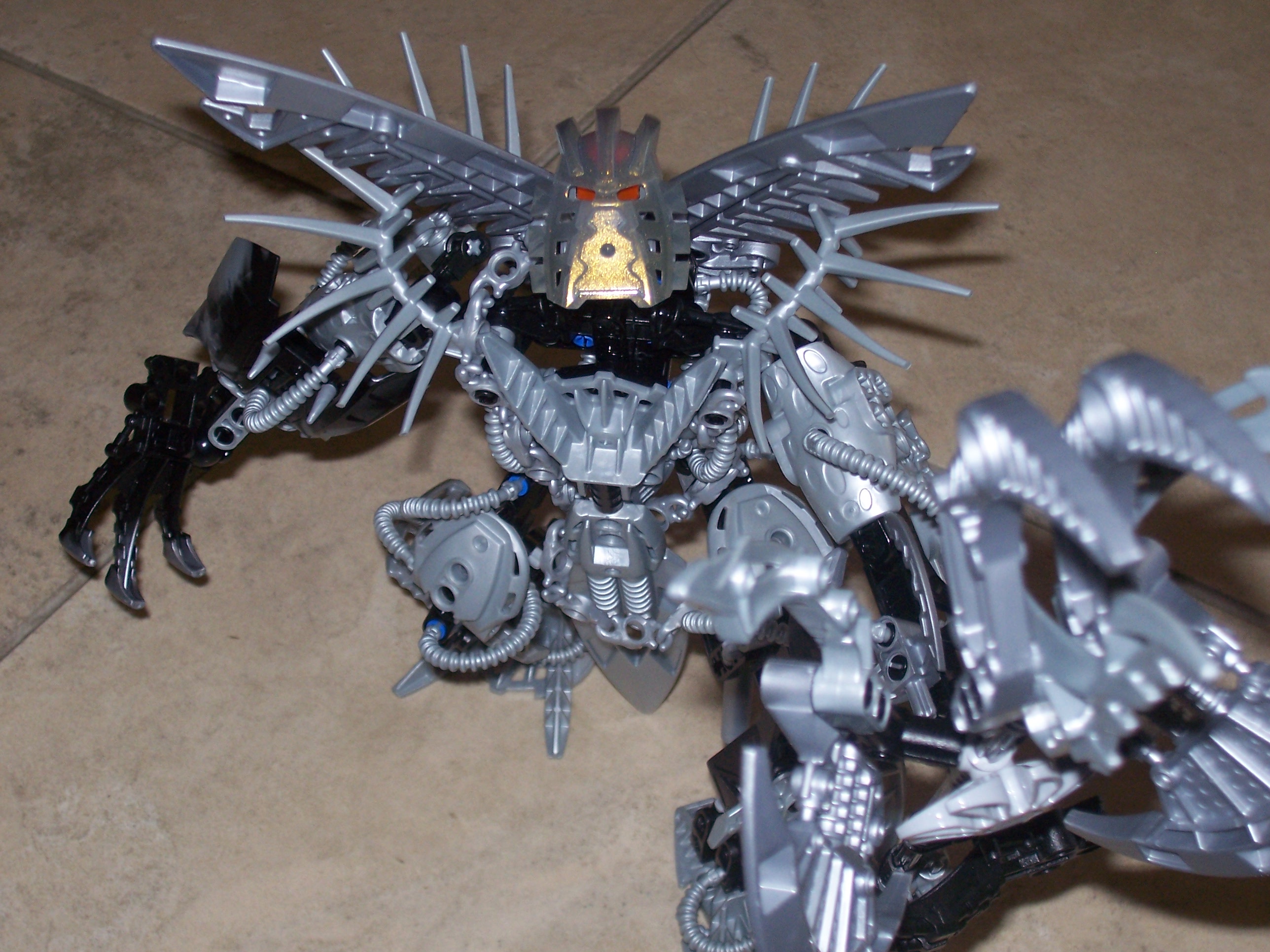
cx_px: 635
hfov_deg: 29.4
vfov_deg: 22.3
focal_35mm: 66
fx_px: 2421
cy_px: 476
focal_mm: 10.8
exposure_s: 1/90
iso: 125
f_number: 4
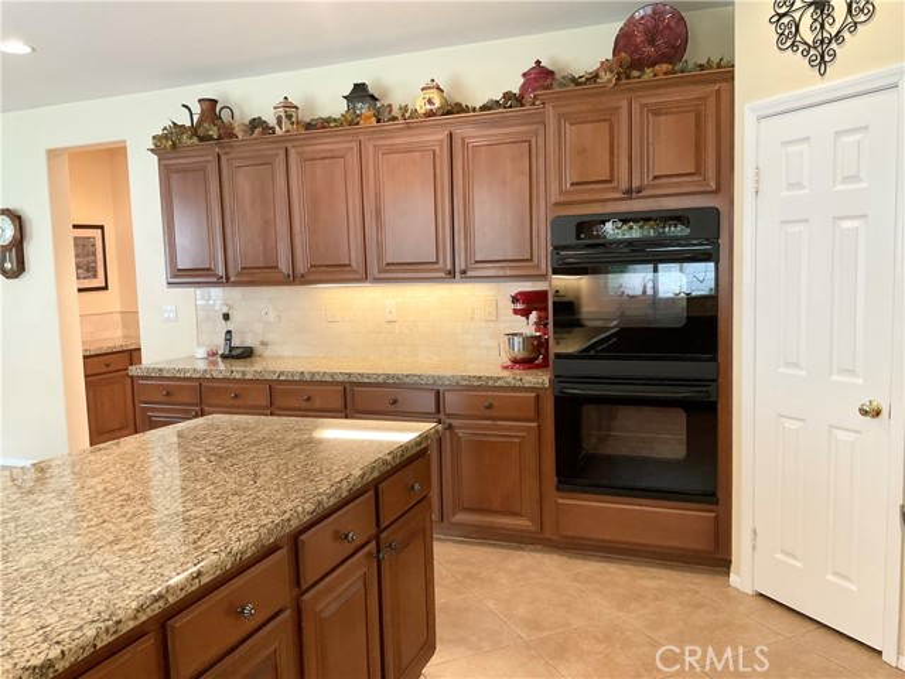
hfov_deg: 61.7
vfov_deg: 48.2
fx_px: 758
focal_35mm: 29
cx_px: 452
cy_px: 340
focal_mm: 3
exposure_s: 1/60
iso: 160
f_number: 1.8
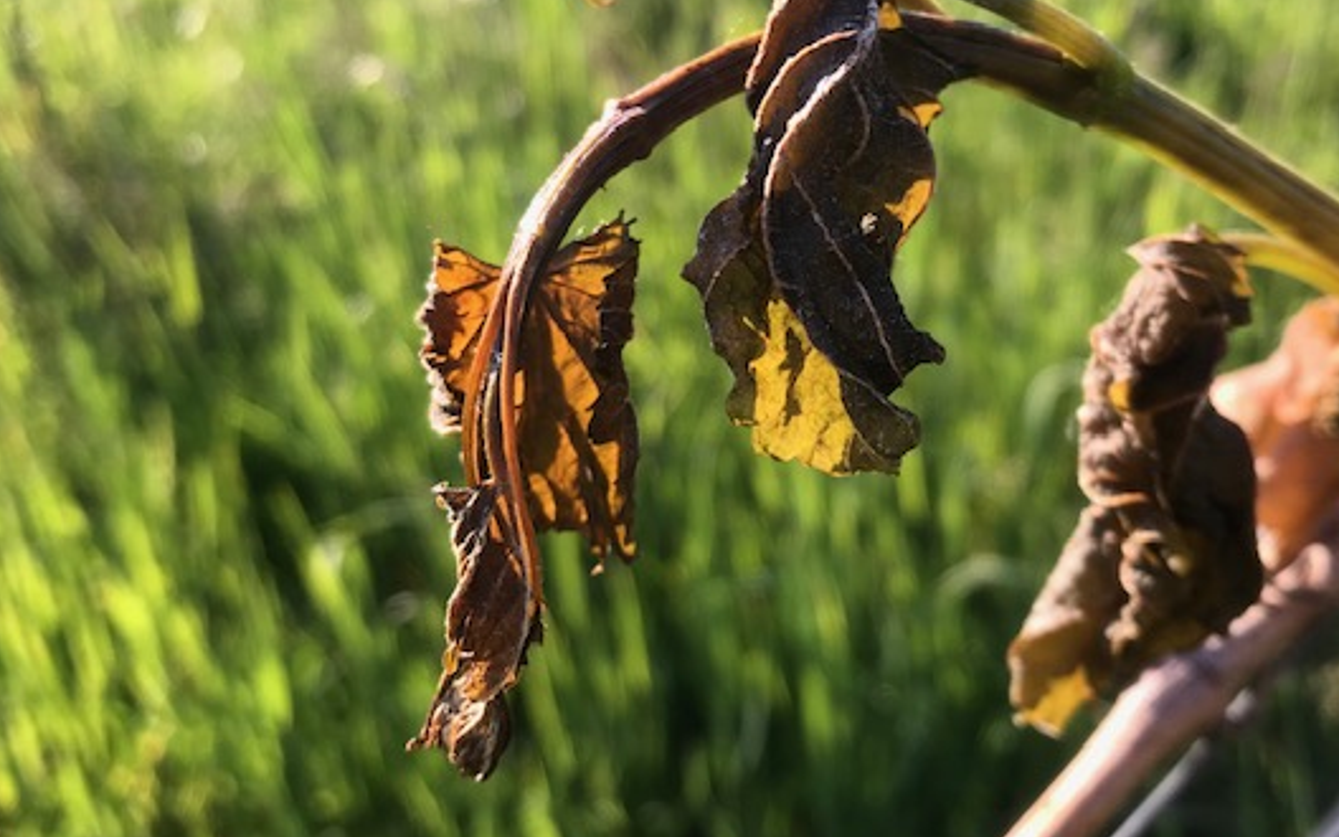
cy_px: 335
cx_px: 751
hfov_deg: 53.9
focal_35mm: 36
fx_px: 1314
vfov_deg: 35.2
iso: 20
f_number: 1.8
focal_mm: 3.99
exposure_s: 1/413
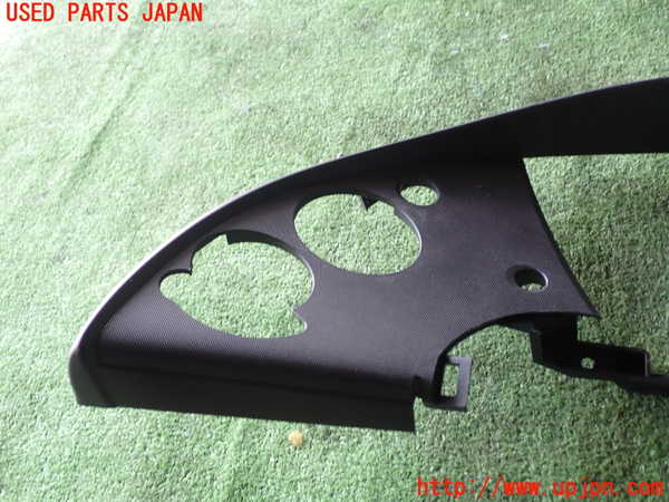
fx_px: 696
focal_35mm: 36
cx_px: 334
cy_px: 251
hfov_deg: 51.4
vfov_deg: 39.7
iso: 160
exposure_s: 1/80
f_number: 2.5
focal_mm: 6.37
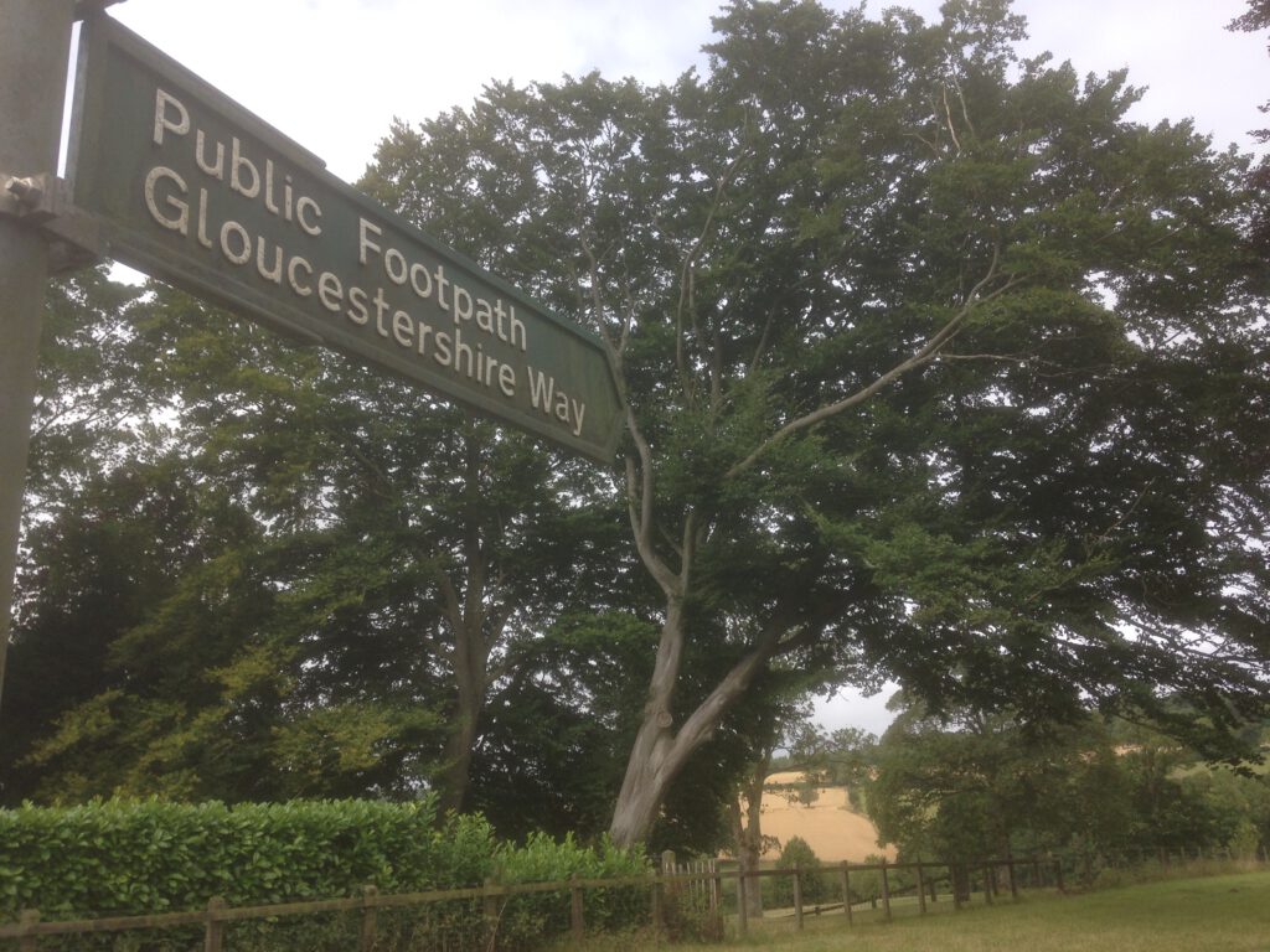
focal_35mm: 33
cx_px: 635
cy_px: 476
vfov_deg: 42.9
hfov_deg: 55.4
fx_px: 1211
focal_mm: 4.12
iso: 50
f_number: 2.4
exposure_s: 1/638
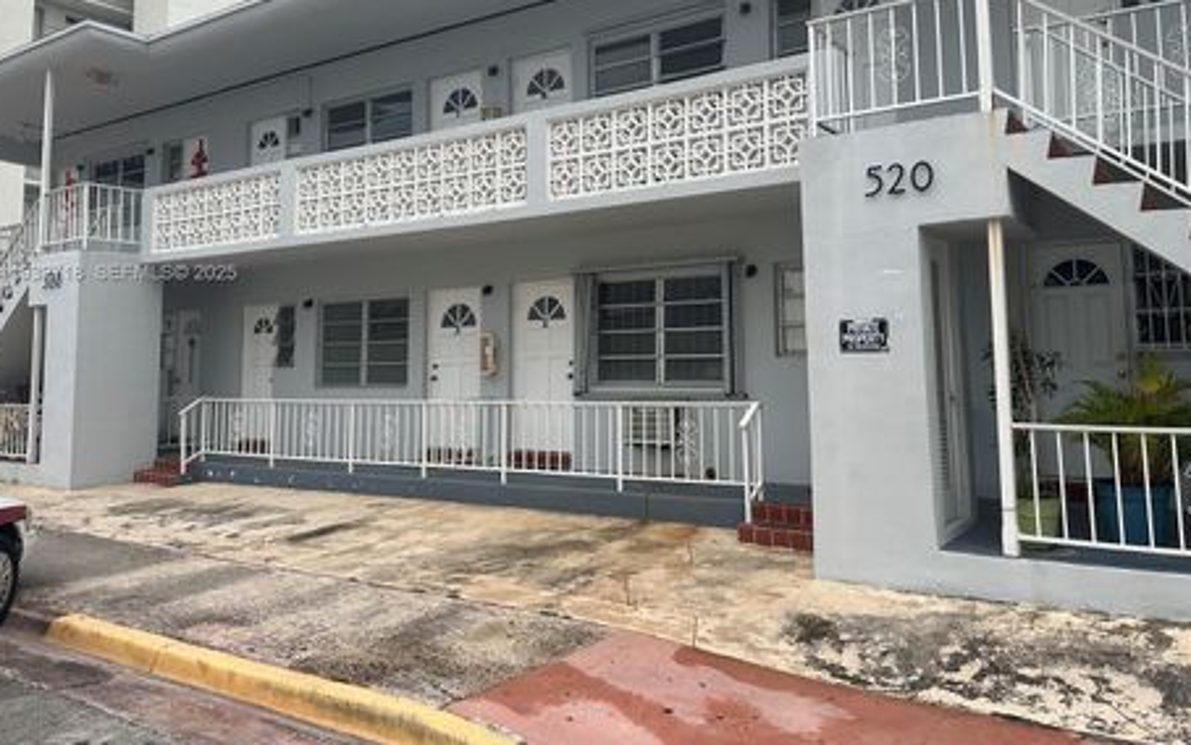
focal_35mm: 28
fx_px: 909
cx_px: 637
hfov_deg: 66.4
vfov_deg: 44.2
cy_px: 274
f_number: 1.78
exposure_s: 1/491
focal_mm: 6.86
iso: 80
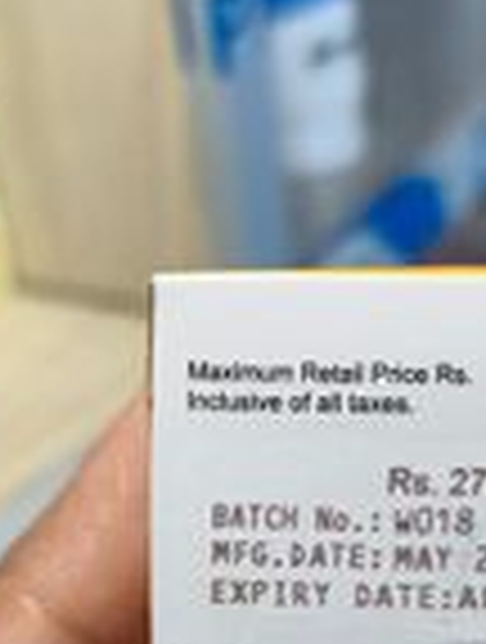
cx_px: 326
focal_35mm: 67
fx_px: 1249
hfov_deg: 21.9
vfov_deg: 28.4
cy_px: 500
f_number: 1.87
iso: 1246
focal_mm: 5.56
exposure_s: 1/50
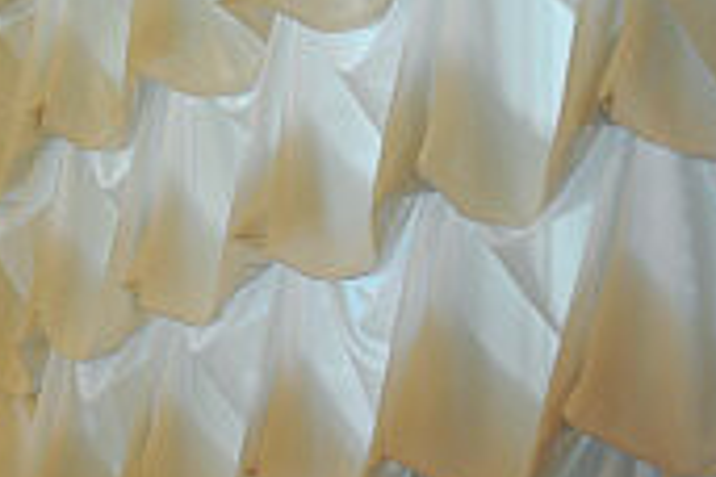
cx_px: -1306
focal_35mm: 84
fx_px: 1671
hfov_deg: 12.4
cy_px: 814
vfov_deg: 14.6
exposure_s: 1/40
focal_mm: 14
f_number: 3.2
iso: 400
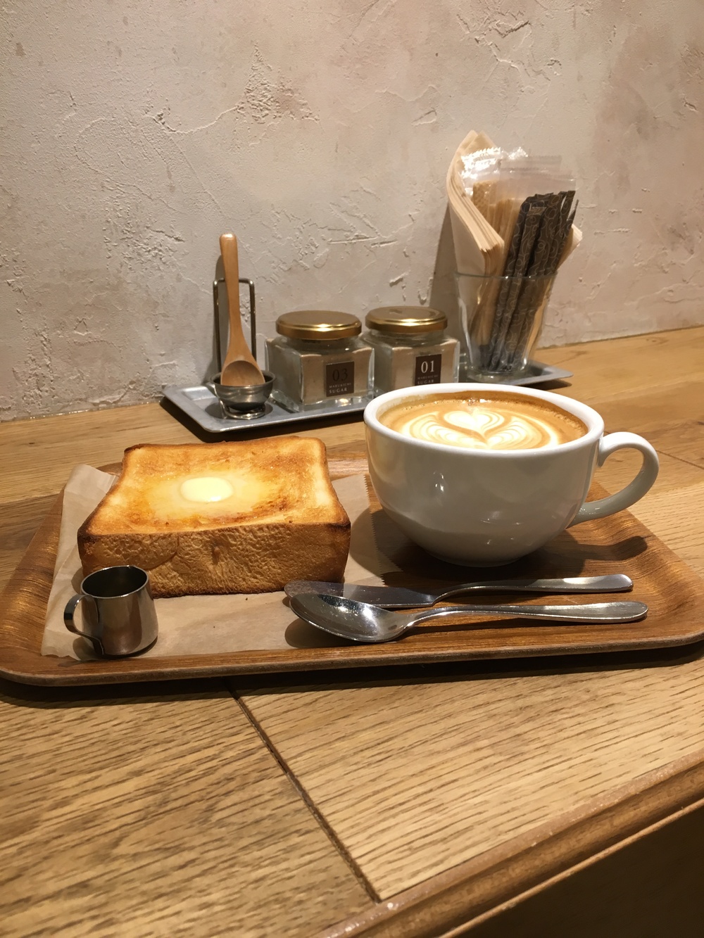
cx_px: 352
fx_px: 786
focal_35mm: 29
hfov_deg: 48.2
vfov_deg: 61.7
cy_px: 469
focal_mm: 4.15
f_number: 2.2
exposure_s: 1/30
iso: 50
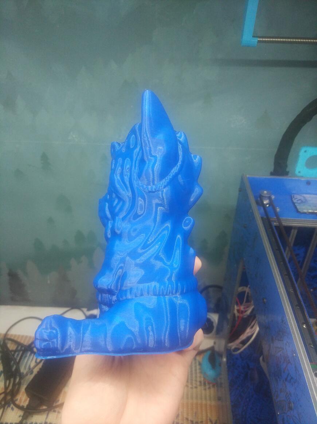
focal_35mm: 23
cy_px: 212
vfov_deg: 73.9
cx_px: 158
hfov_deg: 58.9
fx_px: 281
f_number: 2
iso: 640
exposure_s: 1/100
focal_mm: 4.06
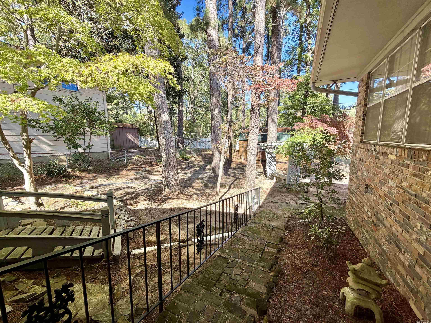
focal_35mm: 14
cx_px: 216
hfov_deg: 102.1
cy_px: 162
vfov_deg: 85.7
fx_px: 174
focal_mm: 2.22
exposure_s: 1/143
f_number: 2.2
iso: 40
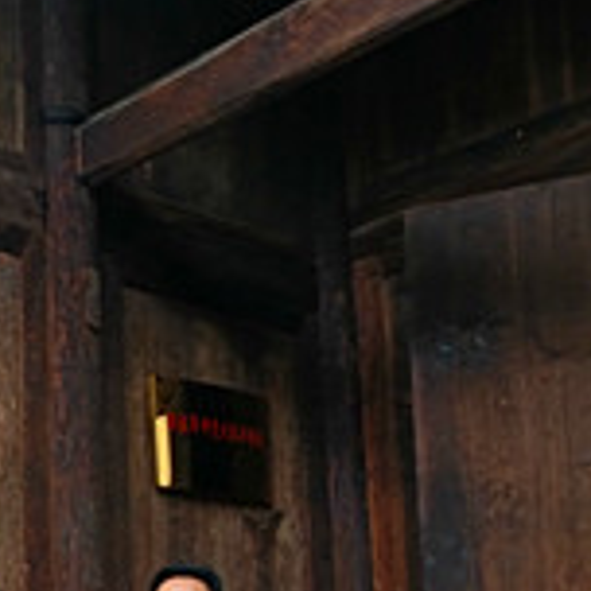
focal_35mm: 70
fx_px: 1352
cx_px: -148
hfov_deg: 22.4
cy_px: 605
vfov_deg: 23.5
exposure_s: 1/100
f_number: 1.75
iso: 221
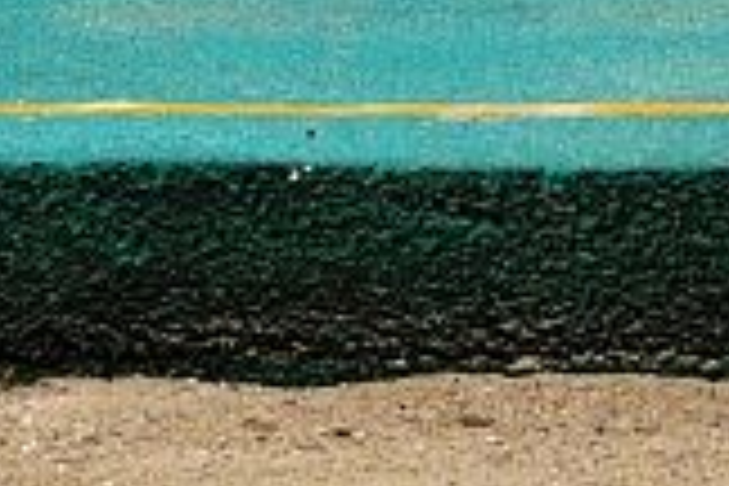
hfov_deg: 8.1
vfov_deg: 5.1
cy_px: -1026
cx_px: 918
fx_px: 5103
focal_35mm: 252
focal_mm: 34
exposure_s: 1/400
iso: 200
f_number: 3.5
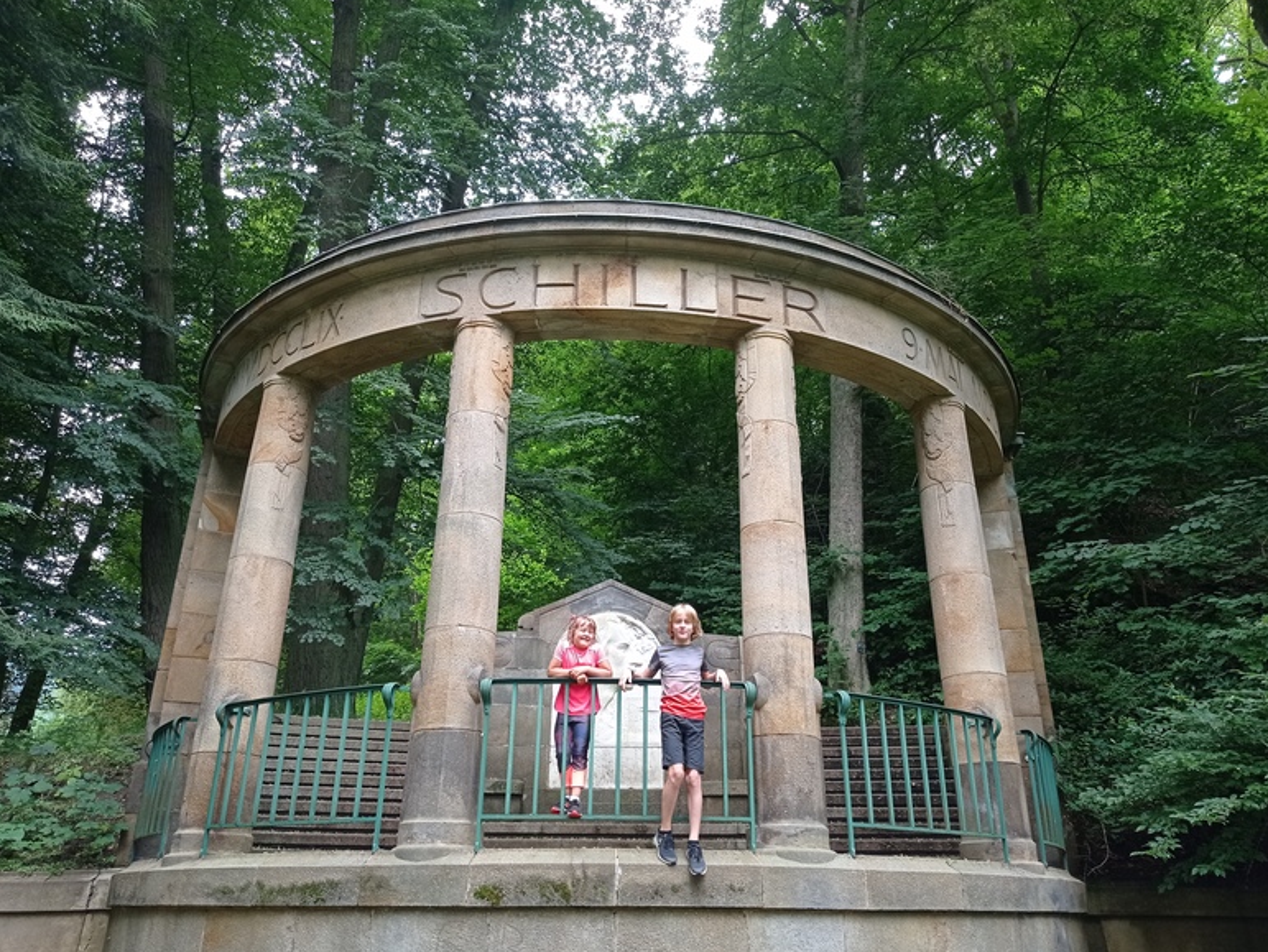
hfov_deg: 61.6
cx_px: 645
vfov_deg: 48.3
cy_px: 490
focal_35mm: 29
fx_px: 1063
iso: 101
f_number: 1.79
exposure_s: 1/215
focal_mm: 4.74
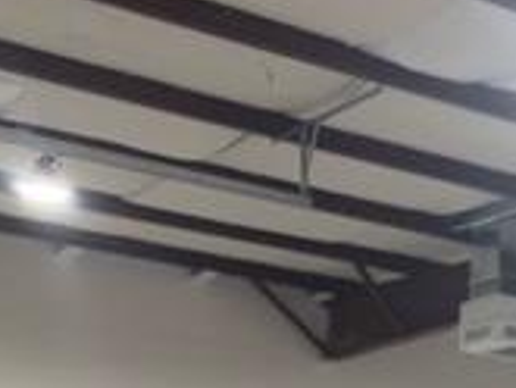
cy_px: 601
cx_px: 791
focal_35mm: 101
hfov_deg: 17.4
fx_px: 1507
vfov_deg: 13.7
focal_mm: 4.25
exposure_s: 1/60
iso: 64
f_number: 1.8
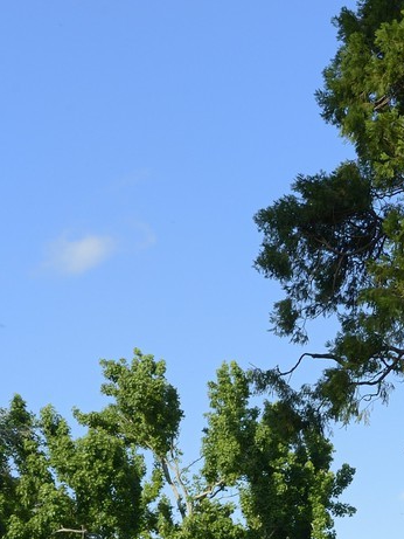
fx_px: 2178
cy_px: 621
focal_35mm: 140
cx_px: 913
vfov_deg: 13.7
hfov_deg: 9.6
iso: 400
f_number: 13
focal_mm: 42
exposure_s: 1/250
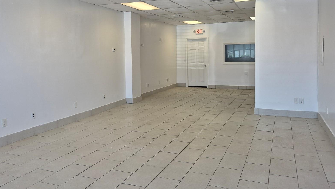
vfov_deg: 35.5
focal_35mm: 33
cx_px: 151
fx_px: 293
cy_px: 76
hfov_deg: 59.4
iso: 25
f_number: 1.8
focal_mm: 5.4
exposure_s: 1/120
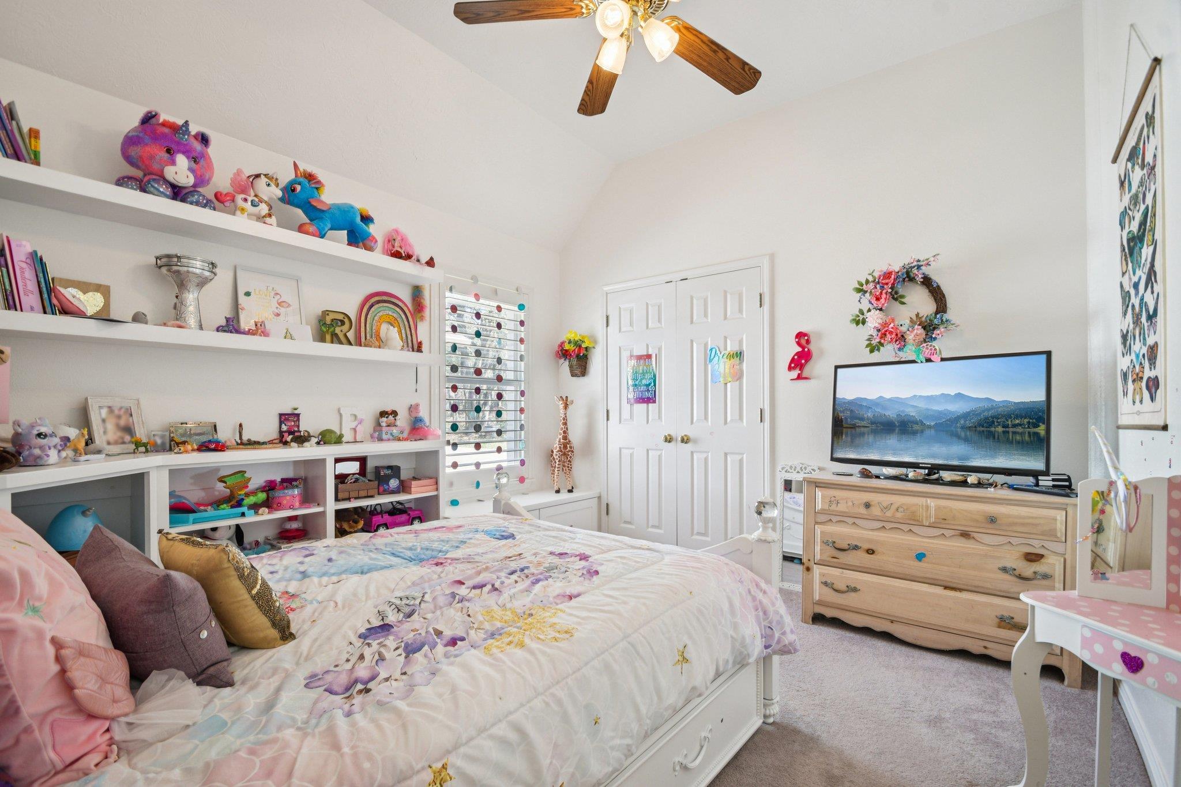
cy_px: 394
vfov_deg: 77.3
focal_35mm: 15
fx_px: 492
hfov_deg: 100.4
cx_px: 590
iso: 400
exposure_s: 1/10
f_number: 8
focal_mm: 10
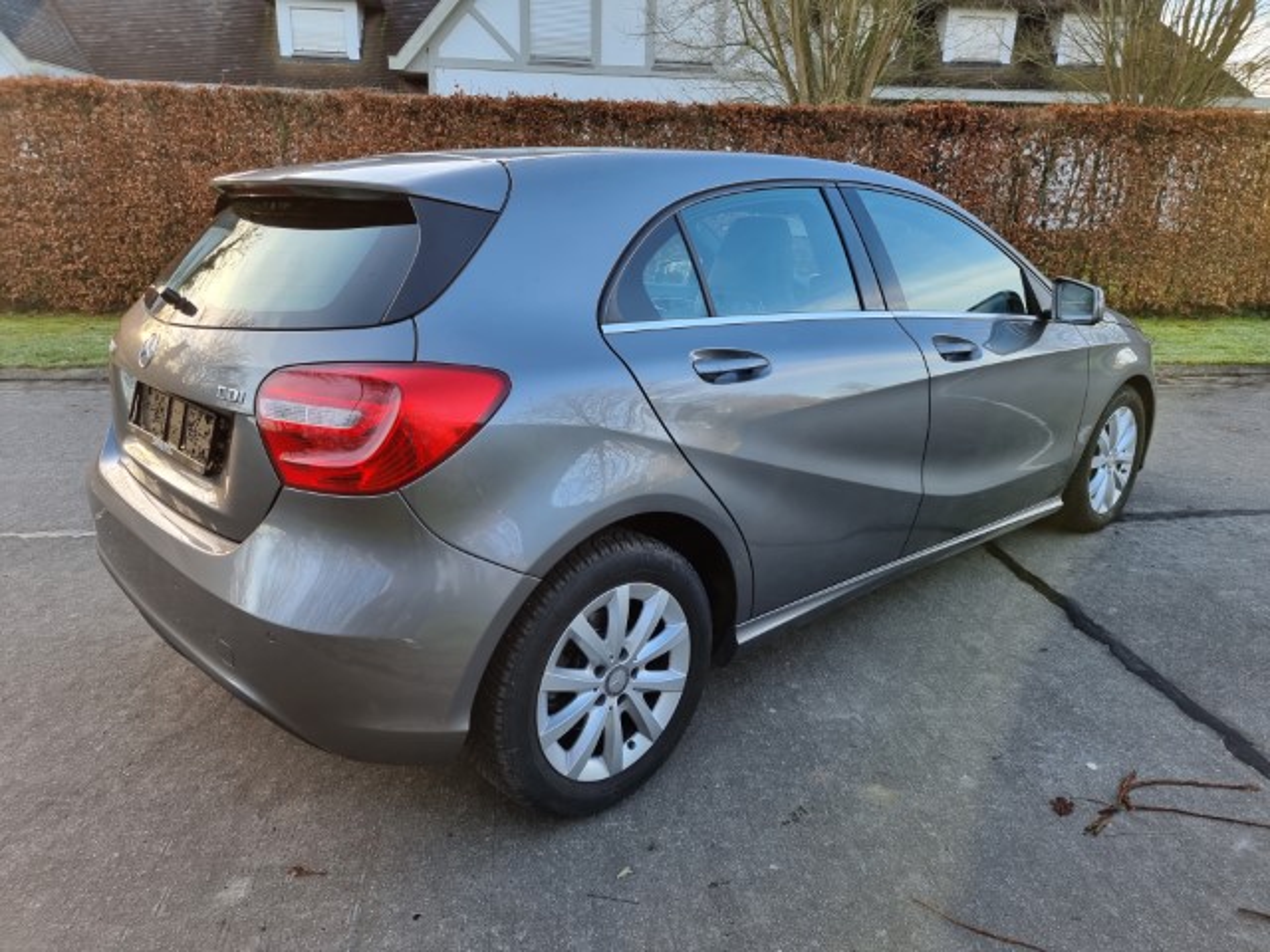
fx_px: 881
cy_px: 476
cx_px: 635
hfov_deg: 71.6
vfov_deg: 56.8
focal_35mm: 24
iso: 50
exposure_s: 1/100
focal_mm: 6.7
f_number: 1.8
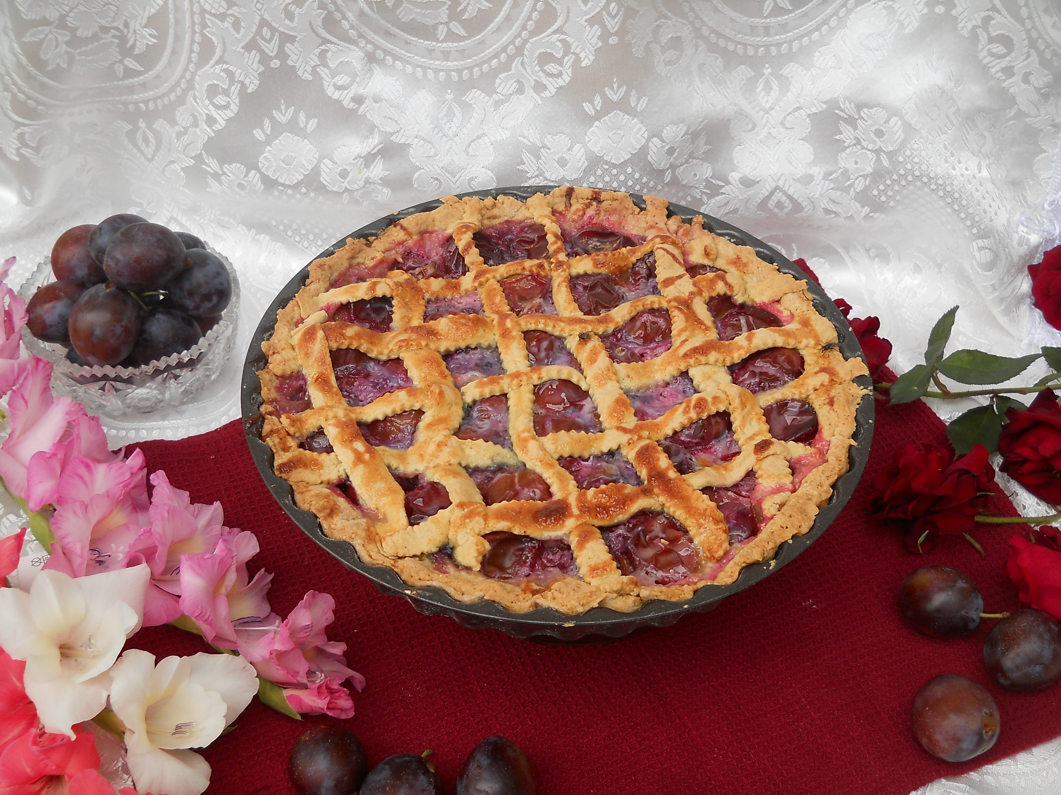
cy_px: 398
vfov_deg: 35.1
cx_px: 530
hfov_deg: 45.8
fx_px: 1257
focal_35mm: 41
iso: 80
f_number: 3.1
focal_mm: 6.72
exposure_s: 1/200
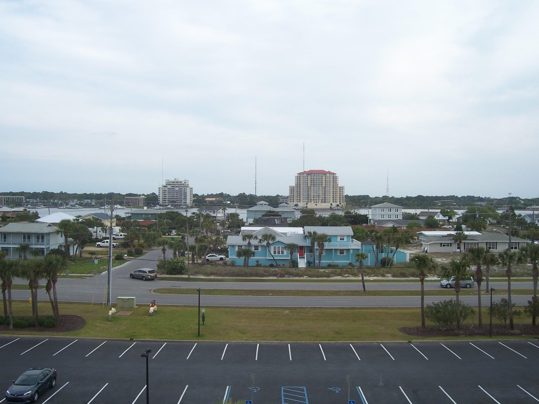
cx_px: 270
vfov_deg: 41.8
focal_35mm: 34
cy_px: 202
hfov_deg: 54.0
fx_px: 529
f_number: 5.6
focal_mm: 5.6
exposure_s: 1/250
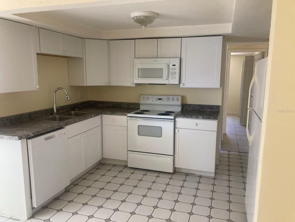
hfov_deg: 63.4
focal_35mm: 28
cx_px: 148
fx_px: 239
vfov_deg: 49.7
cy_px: 111
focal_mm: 3.99
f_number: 1.8
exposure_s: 1/60
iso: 160
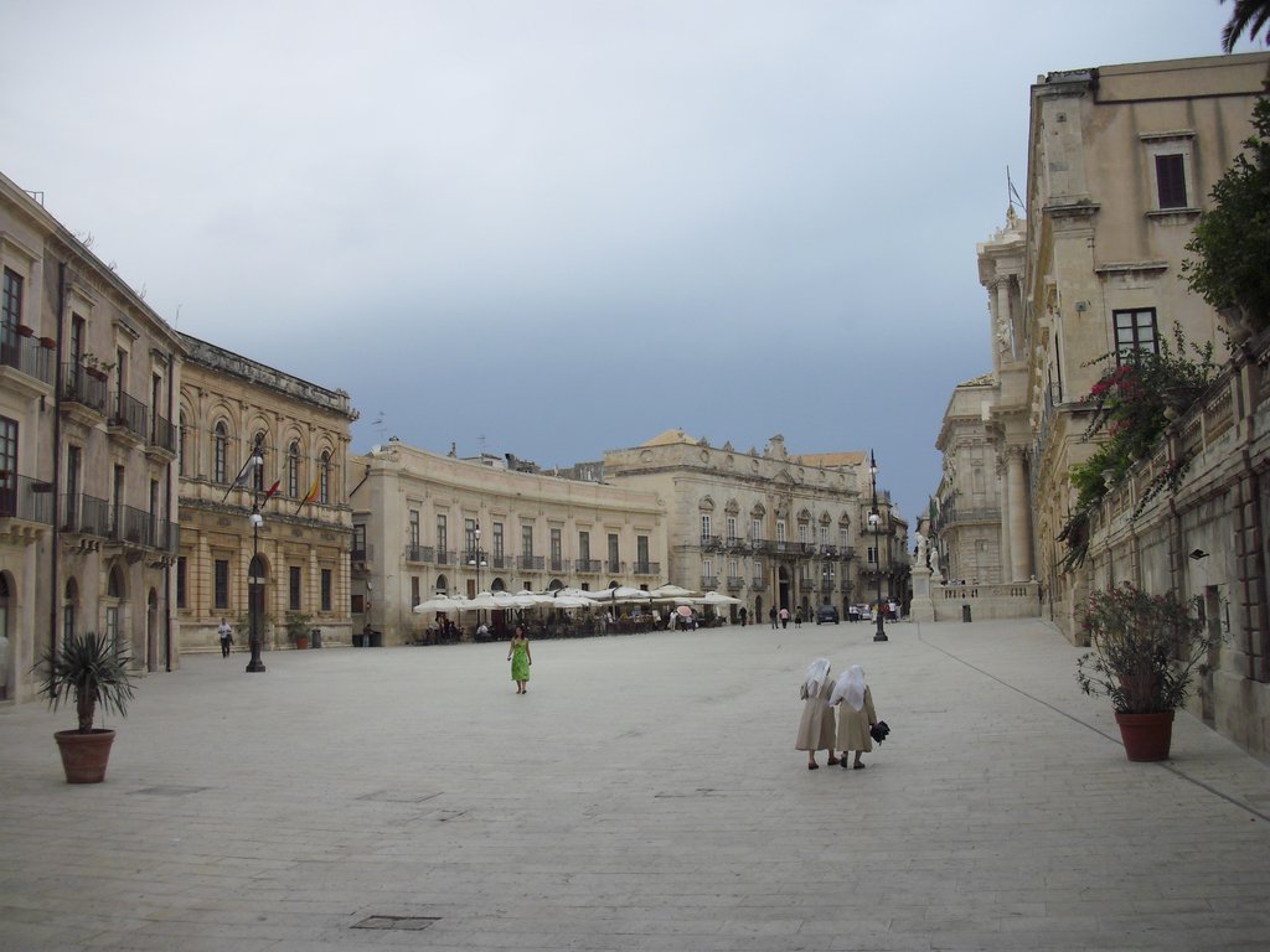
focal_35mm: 38
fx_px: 1394
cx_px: 635
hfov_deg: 49.0
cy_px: 476
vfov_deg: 37.7
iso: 100
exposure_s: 1/160
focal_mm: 6.2
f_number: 2.8
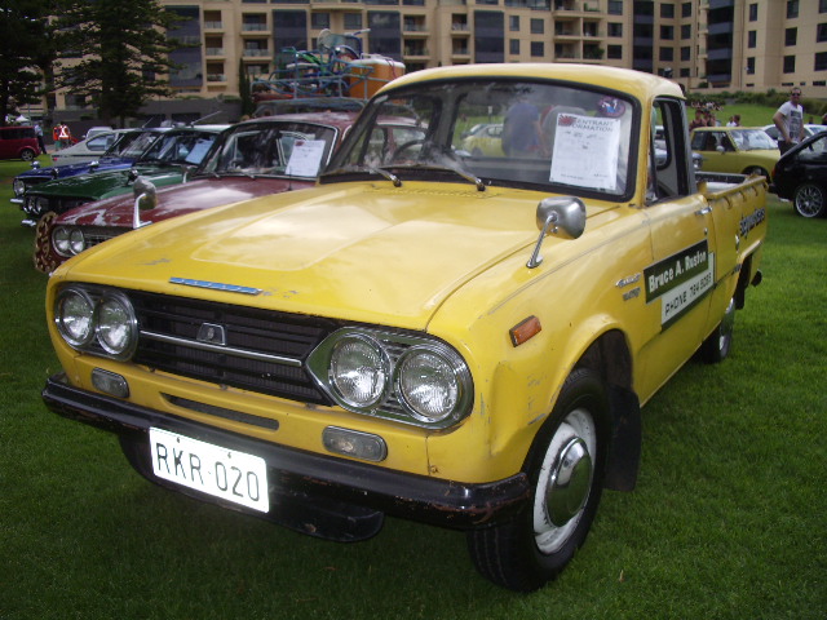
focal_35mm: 35
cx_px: 414
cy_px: 310
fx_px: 836
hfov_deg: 52.6
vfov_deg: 40.7
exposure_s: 1/320
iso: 80
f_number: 4.3
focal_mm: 5.8
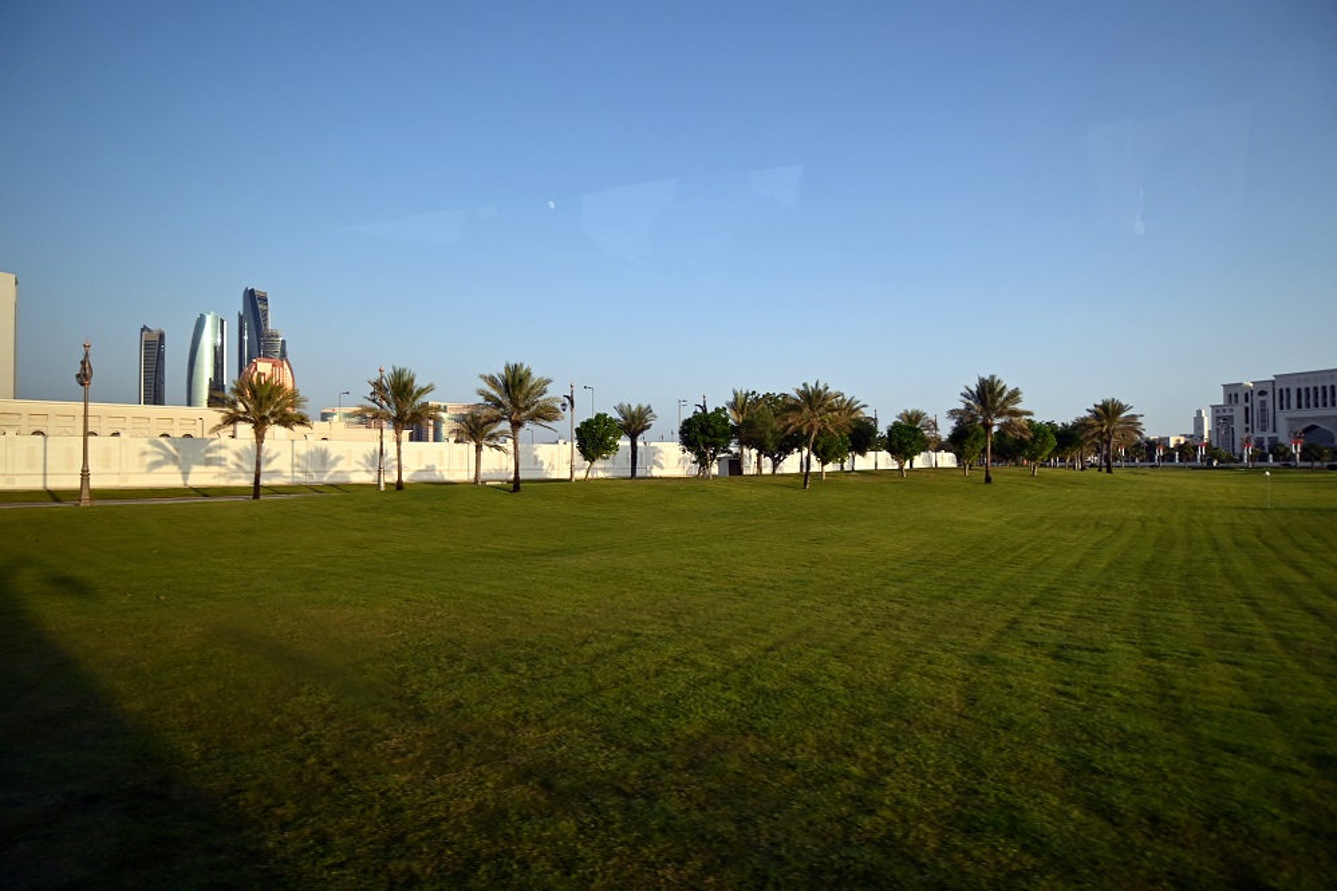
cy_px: 446
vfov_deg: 67.4
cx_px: 668
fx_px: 668
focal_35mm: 18
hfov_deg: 90.0
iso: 280
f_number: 4
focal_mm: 12
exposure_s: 1/250
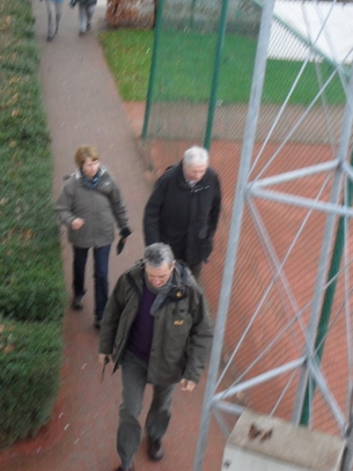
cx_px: 113
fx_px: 803
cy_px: 207
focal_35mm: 59
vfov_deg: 32.7
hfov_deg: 24.7
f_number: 3.6
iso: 160
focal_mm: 6.5
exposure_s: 1/45
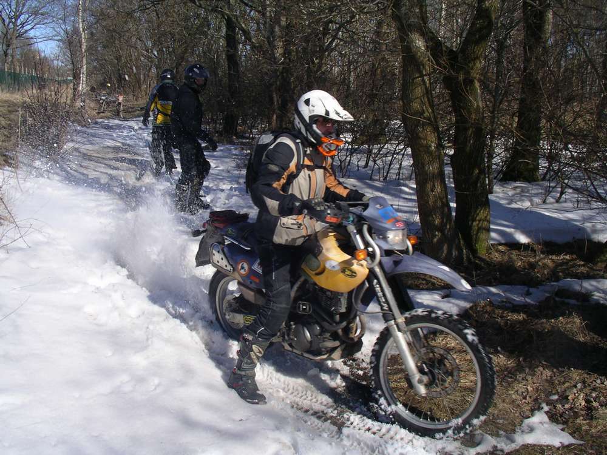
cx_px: 304
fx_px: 649
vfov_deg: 38.7
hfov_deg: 50.1
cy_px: 228
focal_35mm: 37
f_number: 6.9
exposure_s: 1/160
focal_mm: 5.7
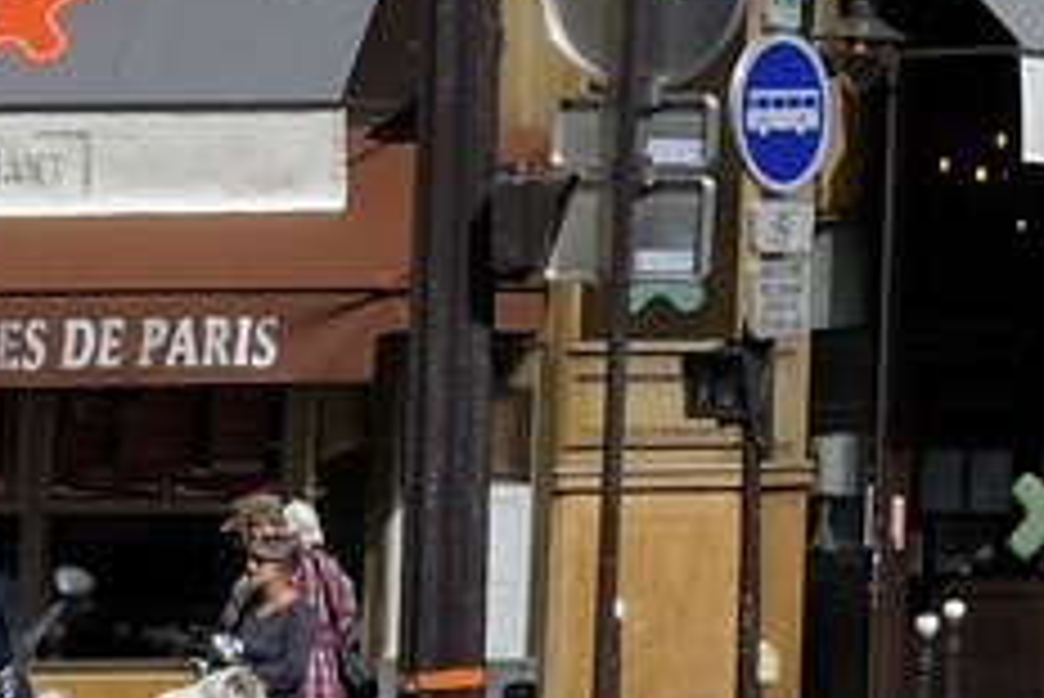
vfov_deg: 3.4
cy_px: -1234
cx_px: 3460
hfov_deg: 4.8
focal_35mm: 400
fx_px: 11607
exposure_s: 1/250
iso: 200
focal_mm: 58
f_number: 13
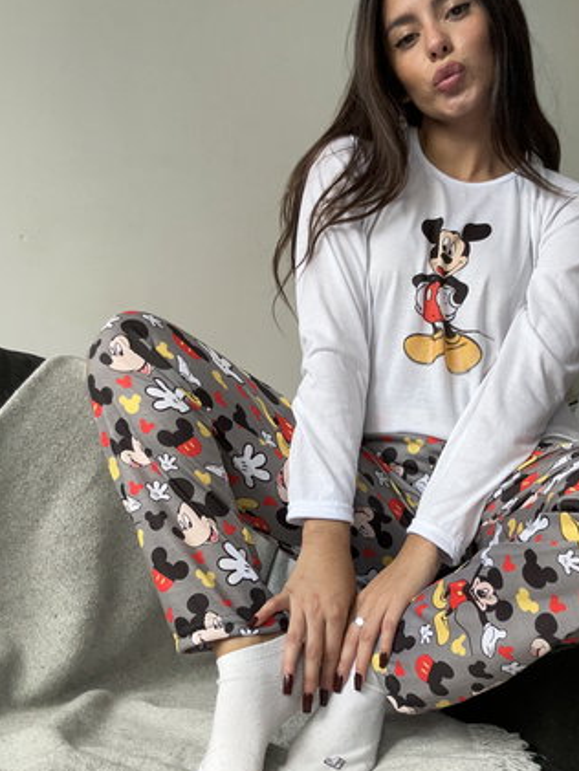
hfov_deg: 37.5
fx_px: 847
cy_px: 437
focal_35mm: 38
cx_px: 363
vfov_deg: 48.8
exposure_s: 1/60
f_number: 1.9
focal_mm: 2.69
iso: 100
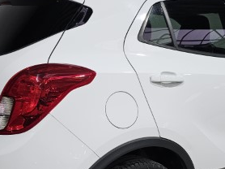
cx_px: 140
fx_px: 344
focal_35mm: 53
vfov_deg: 27.2
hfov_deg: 36.0
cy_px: 122
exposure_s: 1/190
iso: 125
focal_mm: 6.3
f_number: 1.7
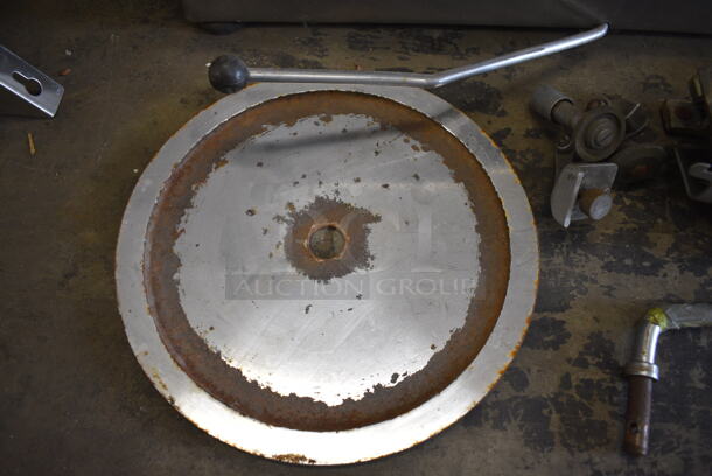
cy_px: 238
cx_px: 356
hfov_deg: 67.3
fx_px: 534
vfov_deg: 48.0
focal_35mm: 27
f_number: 3.5
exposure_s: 1/125
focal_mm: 18
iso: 800
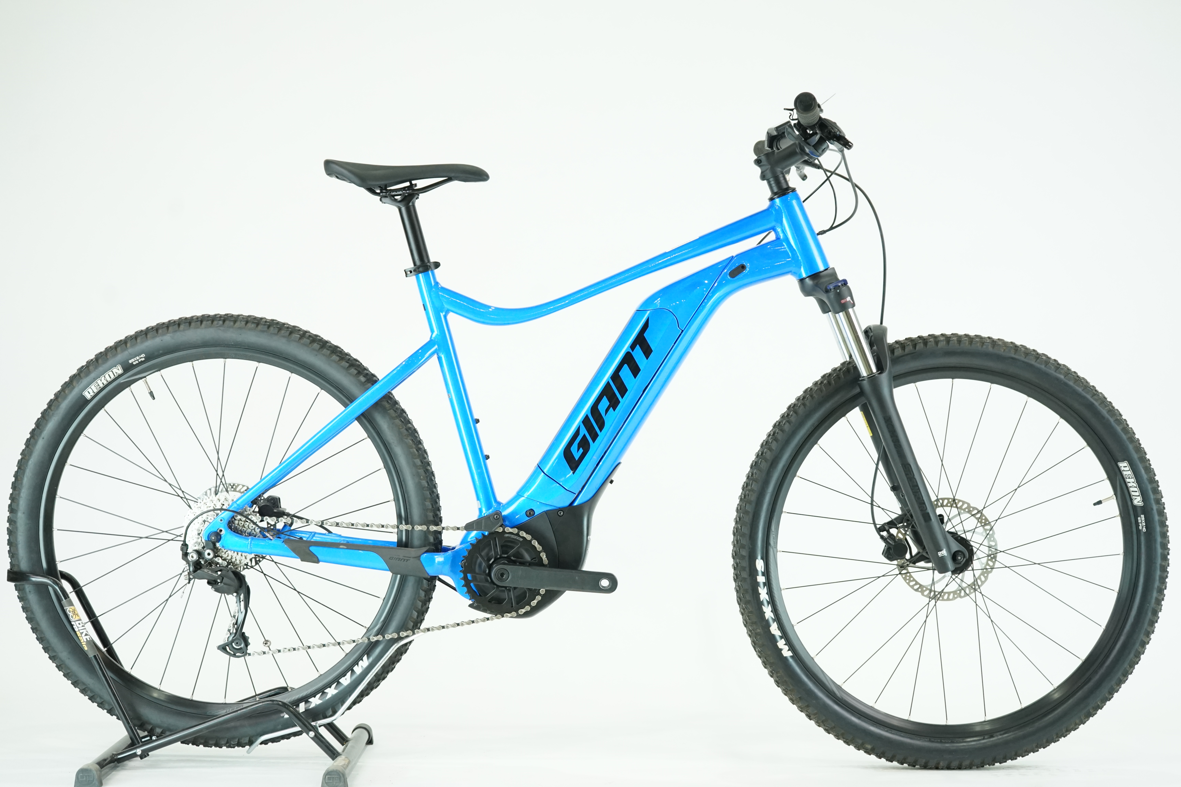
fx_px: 1804
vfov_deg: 24.6
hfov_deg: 36.2
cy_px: 394
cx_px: 590
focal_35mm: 55
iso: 2000
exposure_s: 1/200
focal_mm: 55
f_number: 5
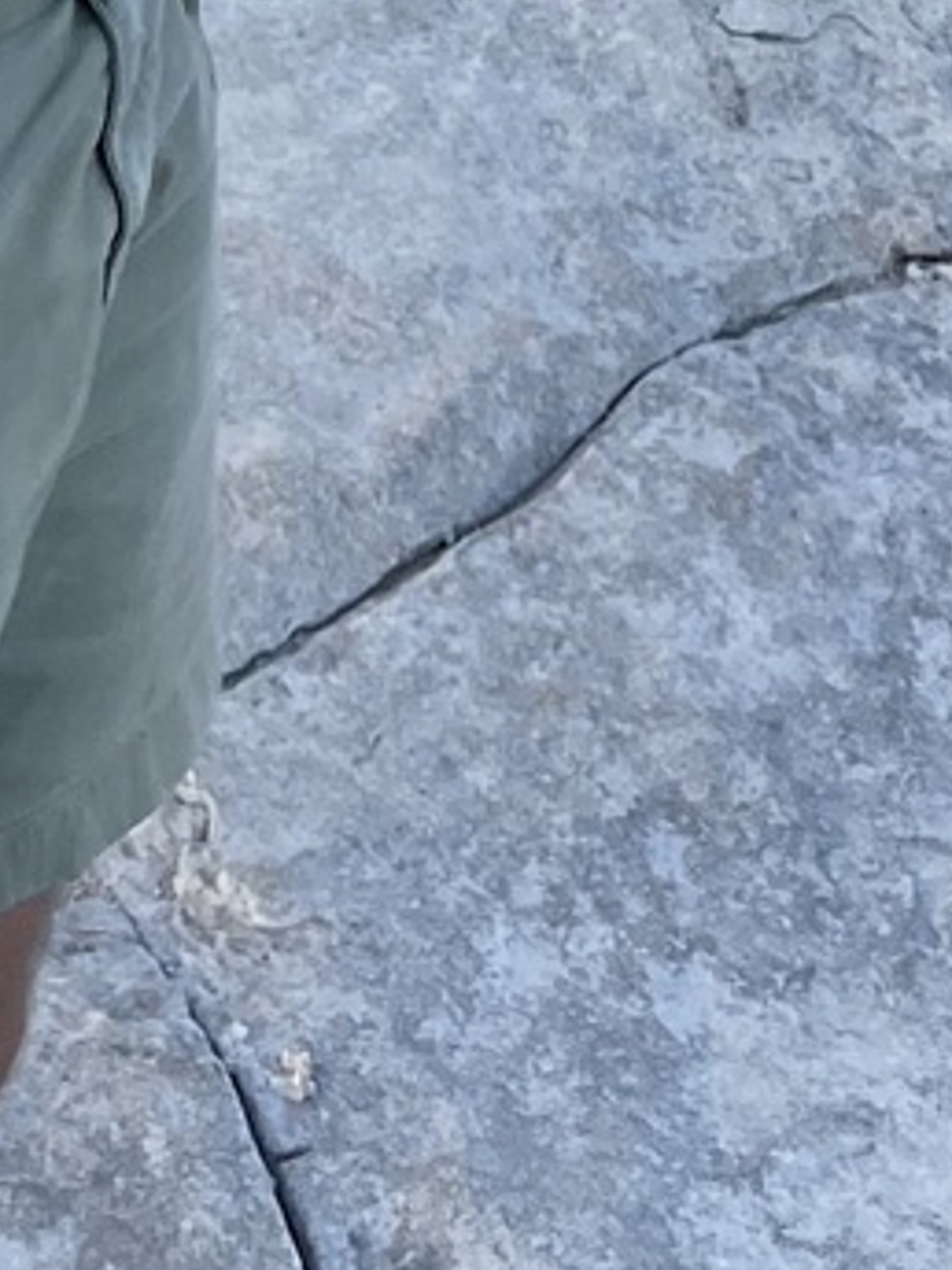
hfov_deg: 11.9
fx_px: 4437
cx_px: -262
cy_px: -1466
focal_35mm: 121
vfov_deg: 13.4
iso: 32
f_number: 1.6
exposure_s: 1/818
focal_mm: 4.2
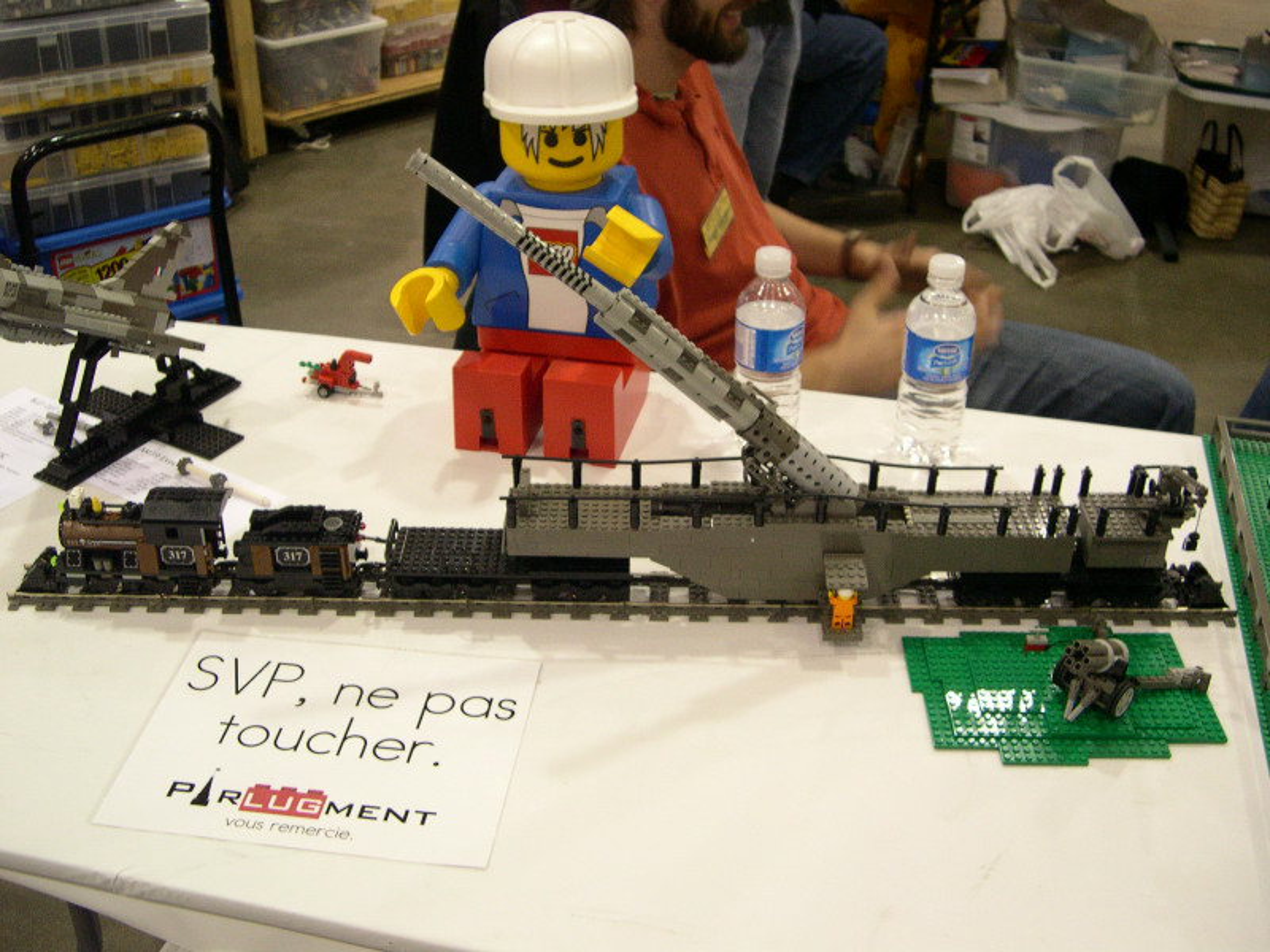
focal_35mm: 38
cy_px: 476
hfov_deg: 49.0
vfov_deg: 37.7
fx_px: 1394
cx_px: 635
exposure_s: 1/27.5
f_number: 2.8
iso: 400
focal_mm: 8
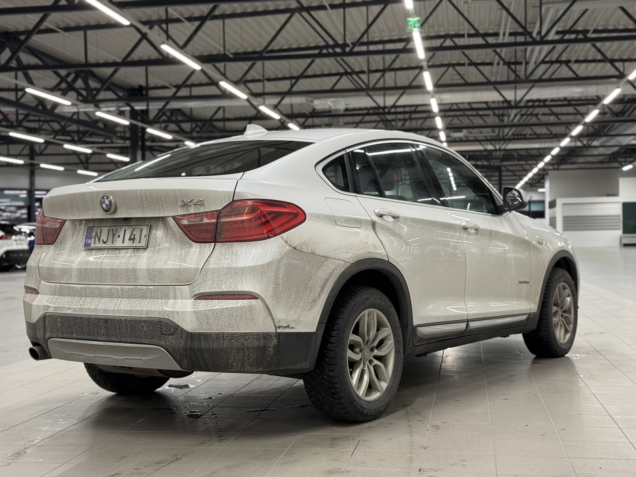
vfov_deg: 30.3
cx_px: 318
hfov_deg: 39.7
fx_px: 882
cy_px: 238
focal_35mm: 48
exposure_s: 1/100
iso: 125
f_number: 1.78
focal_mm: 6.76
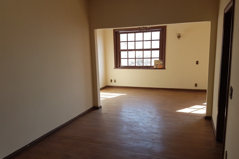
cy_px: 82
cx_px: 123
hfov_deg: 65.5
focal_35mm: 28
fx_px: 186
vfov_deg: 46.4
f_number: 1.7
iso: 40
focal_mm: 4.2
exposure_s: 1/133
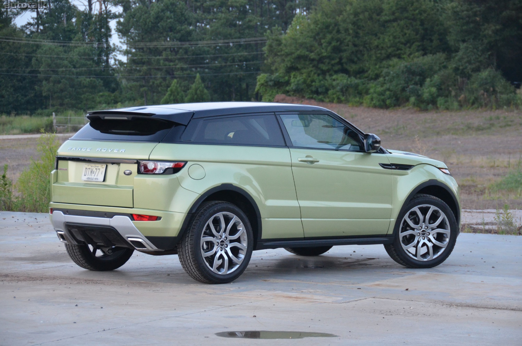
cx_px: 261
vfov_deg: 11.1
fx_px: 1780
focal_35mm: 123
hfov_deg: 16.7
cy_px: 173
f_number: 5
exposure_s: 1/160
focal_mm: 82
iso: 1600
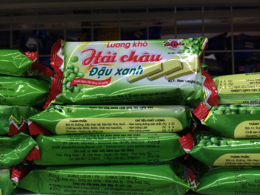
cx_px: 130
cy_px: 98
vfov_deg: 46.8
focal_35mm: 30
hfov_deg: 60.0
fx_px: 225
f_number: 2.2
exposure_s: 1/30
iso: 40
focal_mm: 4.12
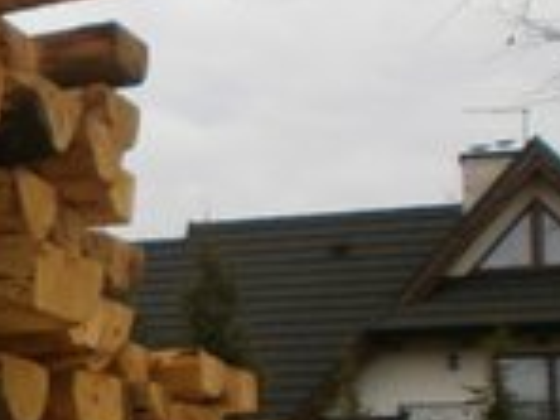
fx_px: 1893
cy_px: 382
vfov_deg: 12.6
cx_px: -628
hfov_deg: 13.8
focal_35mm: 117
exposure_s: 1/640
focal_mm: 4.8
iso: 100
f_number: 2.9
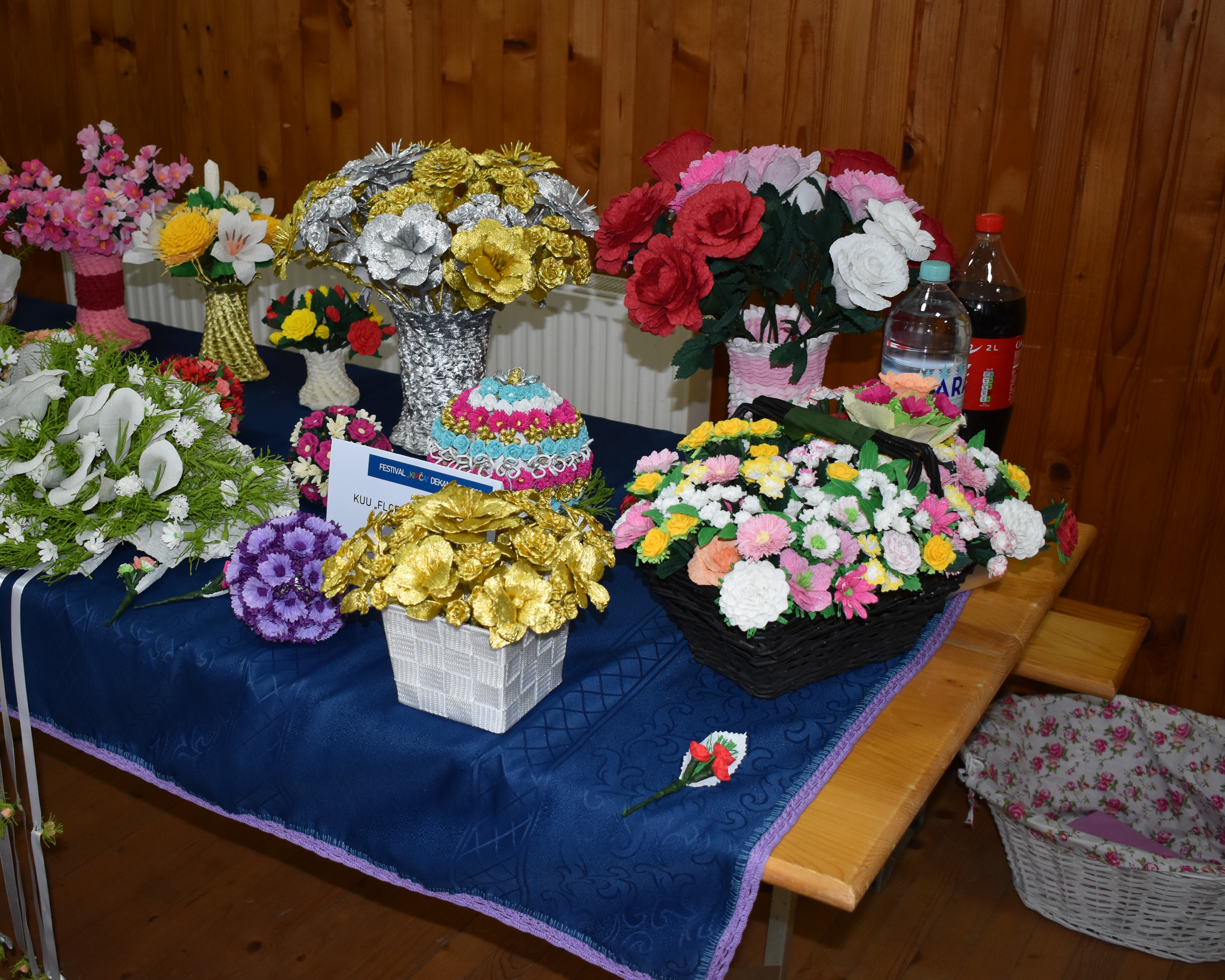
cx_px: 487
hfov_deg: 46.0
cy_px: 487
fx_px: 1435
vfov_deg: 37.7
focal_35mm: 40
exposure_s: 1/125
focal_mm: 23
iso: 800
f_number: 3.8
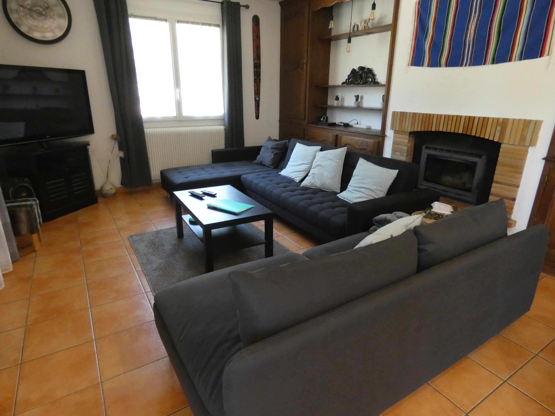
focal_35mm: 20
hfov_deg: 81.7
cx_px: 278
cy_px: 208
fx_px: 321
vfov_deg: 66.0
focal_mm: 3.6
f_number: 2.8
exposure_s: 1/60
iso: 1000
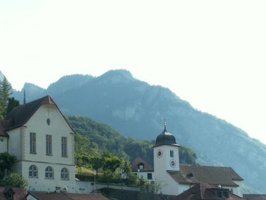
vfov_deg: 21.2
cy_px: 144
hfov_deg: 28.1
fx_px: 530
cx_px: 114
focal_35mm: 69
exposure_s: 1/60
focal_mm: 7.72
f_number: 8
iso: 50
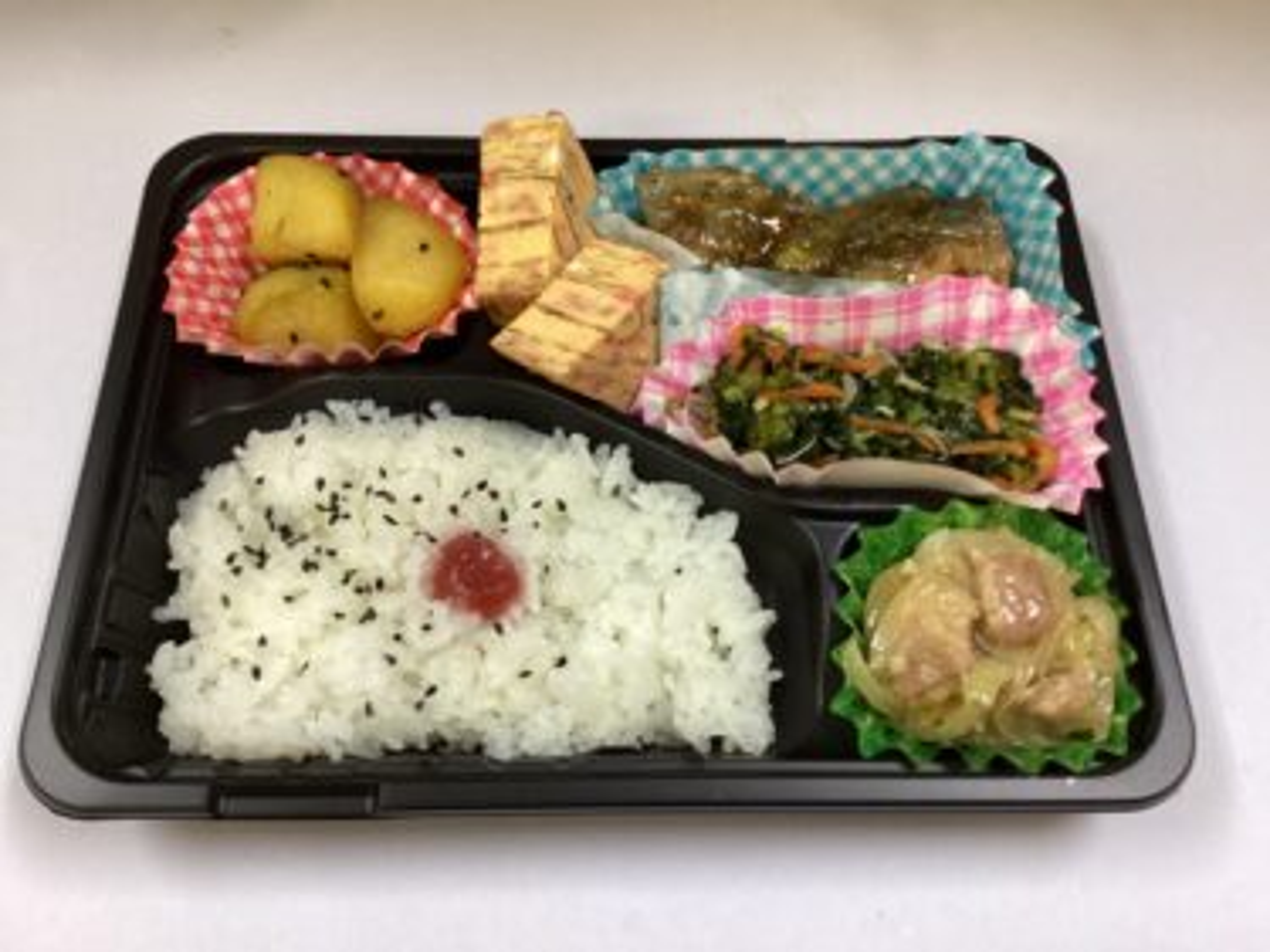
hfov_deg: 58.4
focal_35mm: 31
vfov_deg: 45.4
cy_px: 476
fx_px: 1137
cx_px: 635
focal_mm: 3.3
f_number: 2.4
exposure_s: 1/60
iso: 125
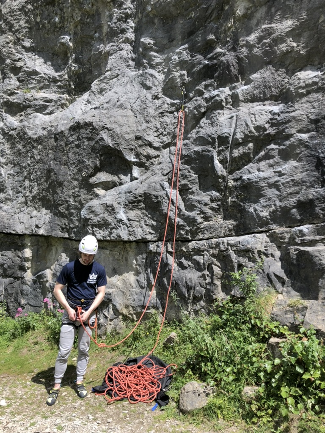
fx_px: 351
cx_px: 162
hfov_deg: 49.7
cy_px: 216
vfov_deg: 63.4
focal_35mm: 28
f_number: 1.8
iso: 20
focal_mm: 3.99
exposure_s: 1/923
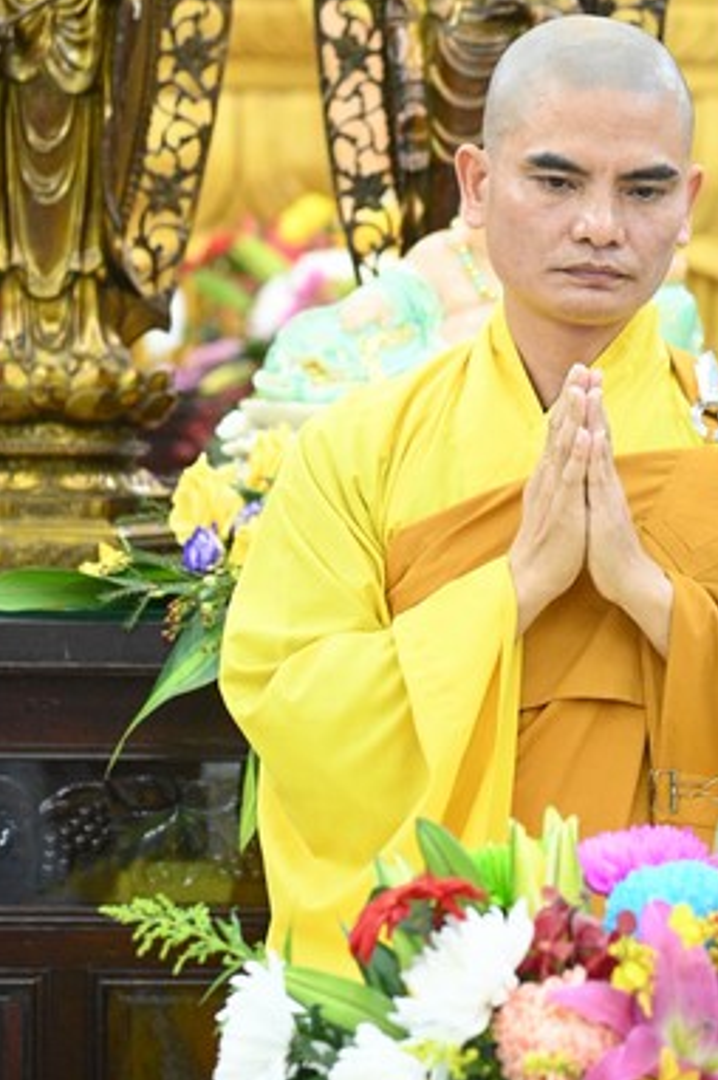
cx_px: 540
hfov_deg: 6.7
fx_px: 6114
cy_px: 376
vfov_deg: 10.1
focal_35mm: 204
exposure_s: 1/125
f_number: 4.5
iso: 12800
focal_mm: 120
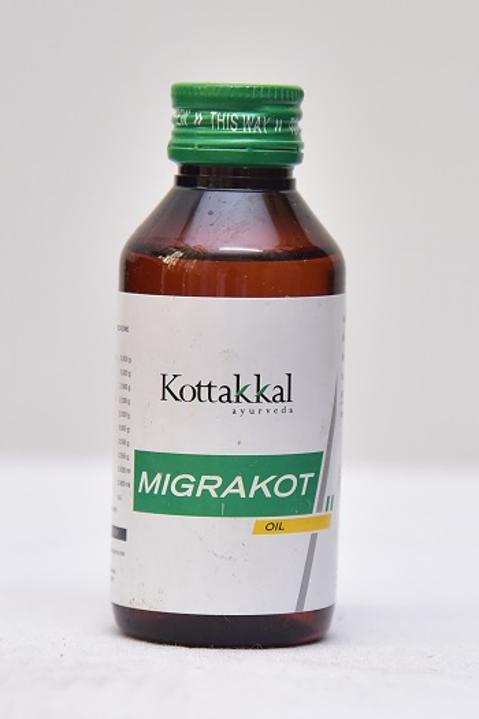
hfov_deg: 13.0
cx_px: 240
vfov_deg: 19.5
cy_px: 360
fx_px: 2098
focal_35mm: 105
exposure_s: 1/125
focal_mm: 105
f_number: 4.5
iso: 1600
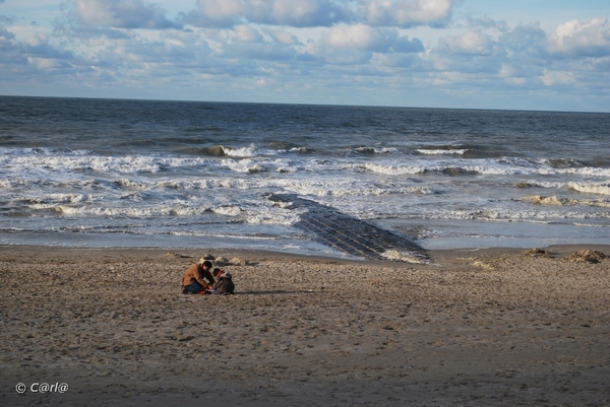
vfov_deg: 16.6
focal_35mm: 82
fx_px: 1399
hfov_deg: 24.6
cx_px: 305
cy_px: 204
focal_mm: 55
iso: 100
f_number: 7.1
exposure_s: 1/200
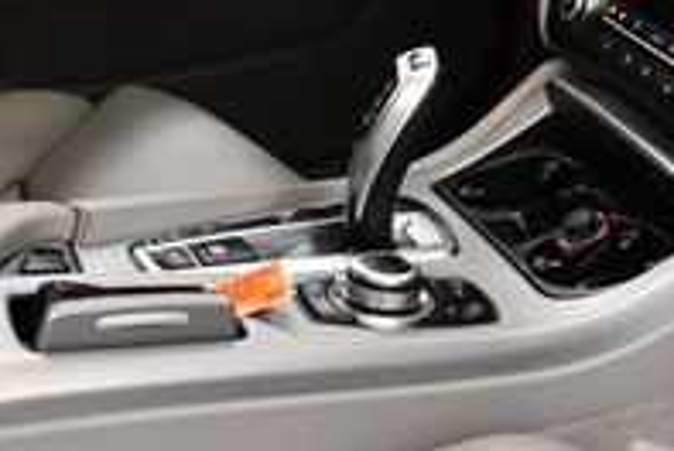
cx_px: 872
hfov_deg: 16.5
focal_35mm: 117
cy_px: -68
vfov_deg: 11.5
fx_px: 2194
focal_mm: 18
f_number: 3.5
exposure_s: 1/125
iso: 1800
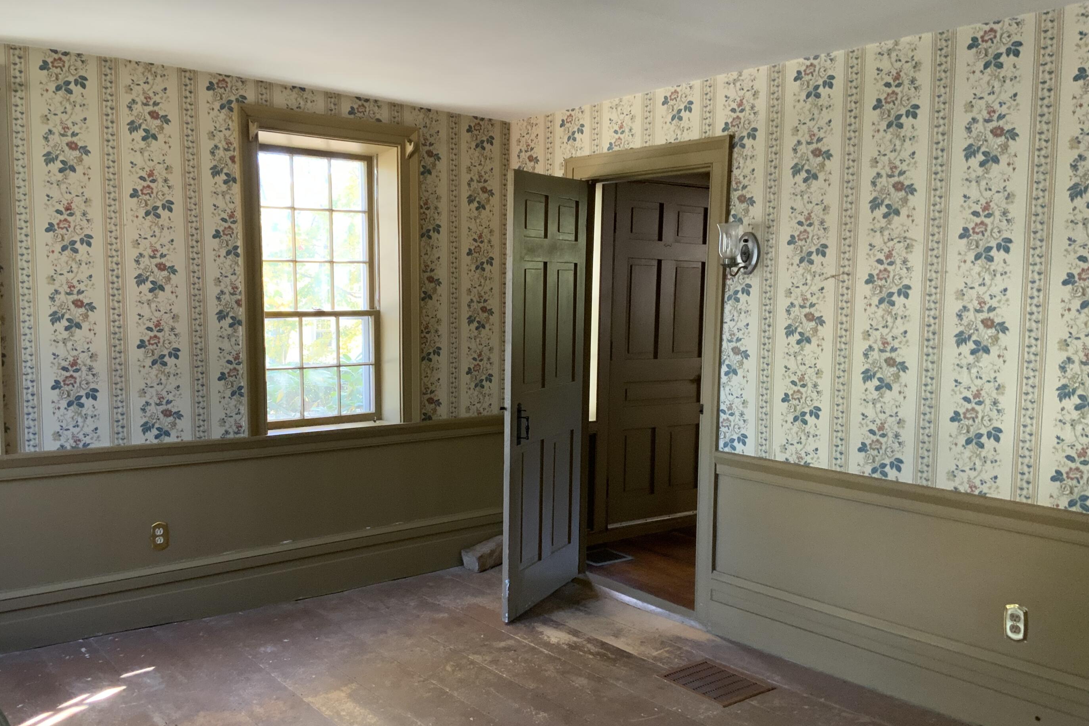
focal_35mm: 33
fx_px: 998
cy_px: 393
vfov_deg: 39.9
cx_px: 494
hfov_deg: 57.1
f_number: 1.8
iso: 200
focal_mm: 3
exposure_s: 1/60
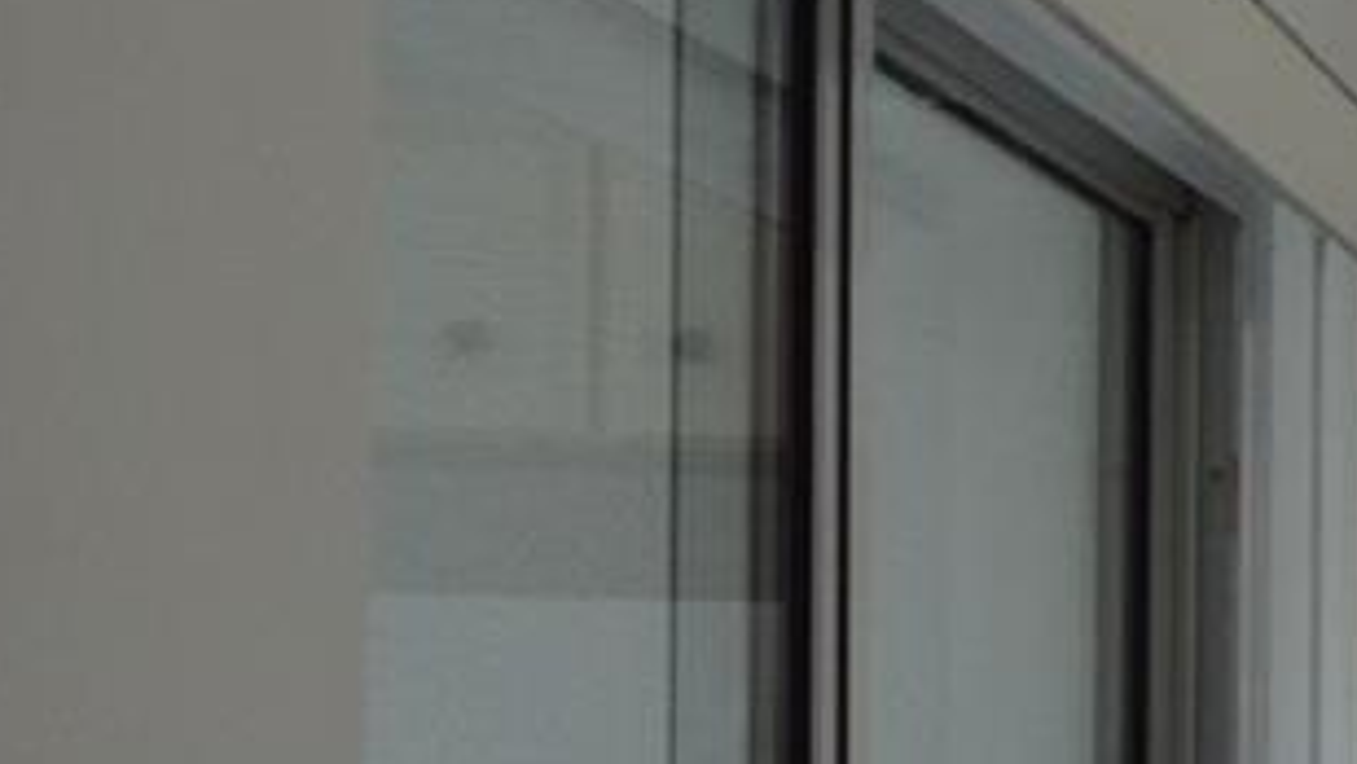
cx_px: 3030
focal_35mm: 106
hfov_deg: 14.8
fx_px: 3805
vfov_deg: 11.3
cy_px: 828
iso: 400
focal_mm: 13
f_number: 5.6
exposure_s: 1/100
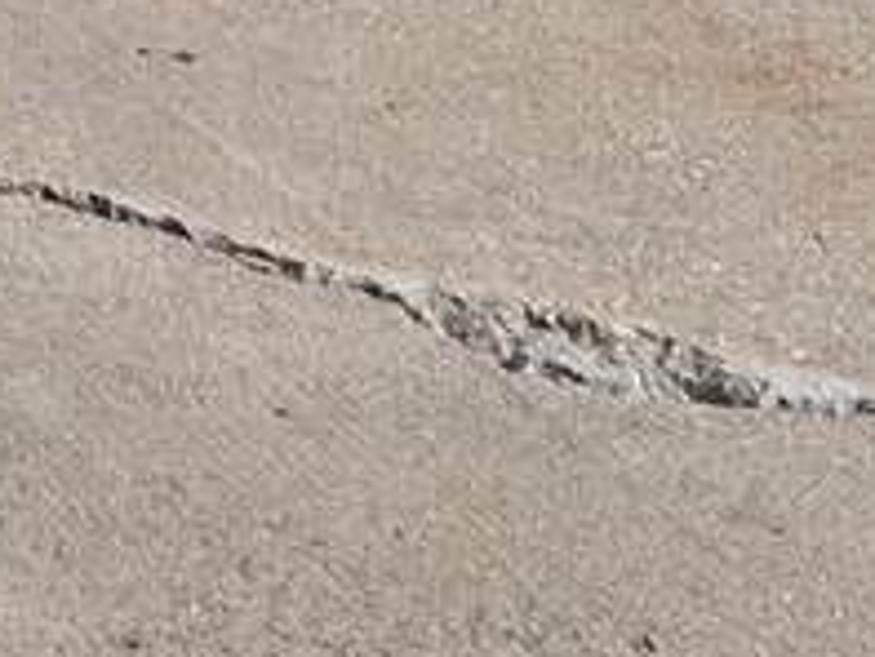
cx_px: -489
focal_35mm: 169
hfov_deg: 11.2
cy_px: -1194
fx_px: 4274
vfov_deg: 7.8
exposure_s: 1/679
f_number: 1.8
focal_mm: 3.98
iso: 25
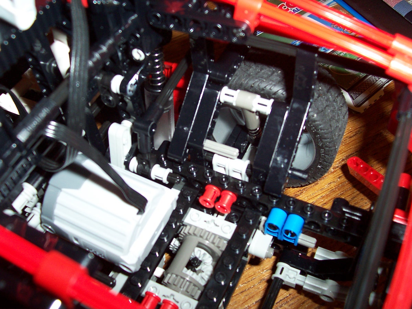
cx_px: 206
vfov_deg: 38.7
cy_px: 154
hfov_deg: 50.1
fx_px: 440
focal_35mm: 37
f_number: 2.8
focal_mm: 5.6
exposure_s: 1/60
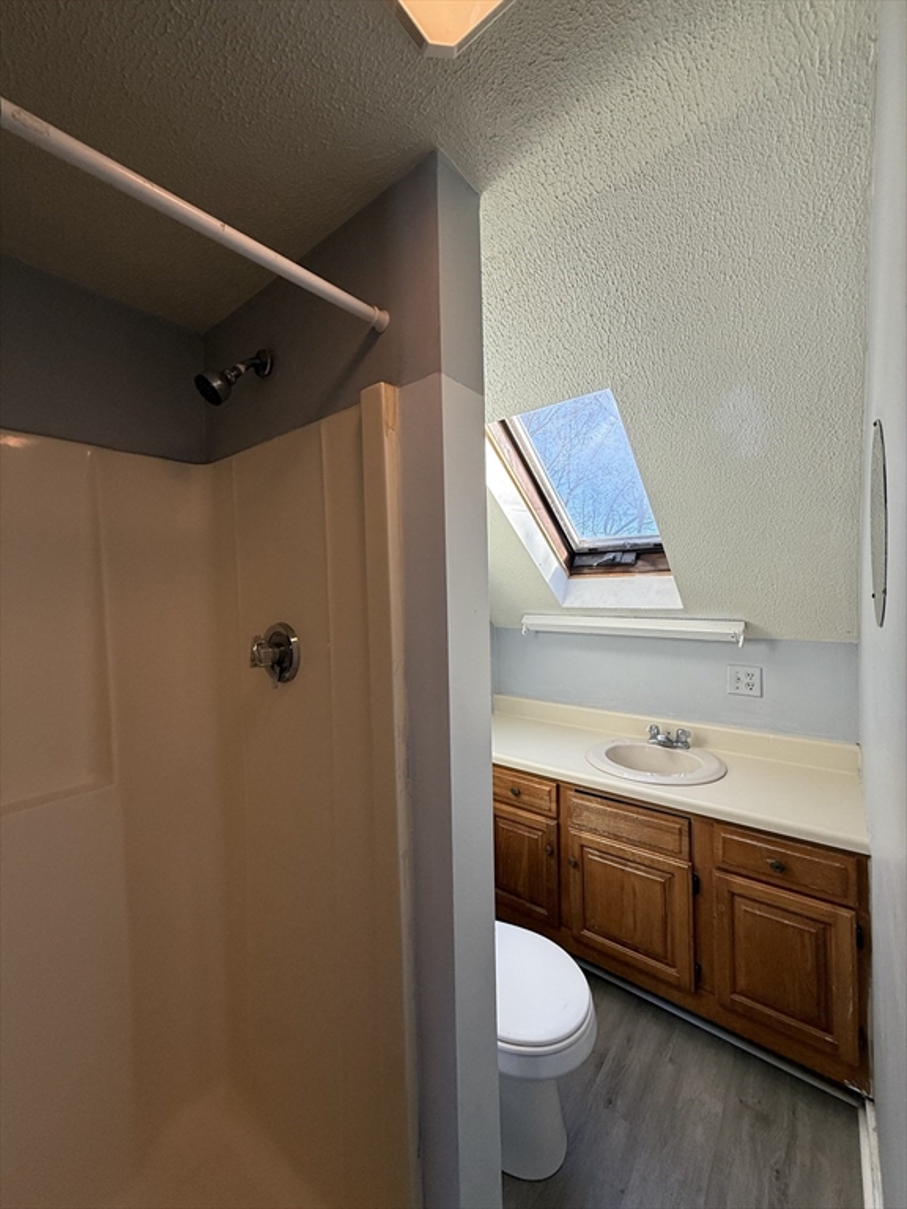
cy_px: 604
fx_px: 489
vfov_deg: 102.1
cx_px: 454
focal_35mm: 14
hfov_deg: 85.7
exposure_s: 1/100
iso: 80
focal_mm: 2.22
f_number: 2.2
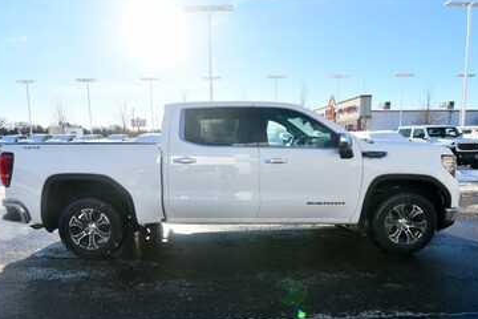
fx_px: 266
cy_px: 171
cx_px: 228
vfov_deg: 61.9
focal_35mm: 20
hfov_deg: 83.9
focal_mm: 12
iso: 110
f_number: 8
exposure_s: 1/250
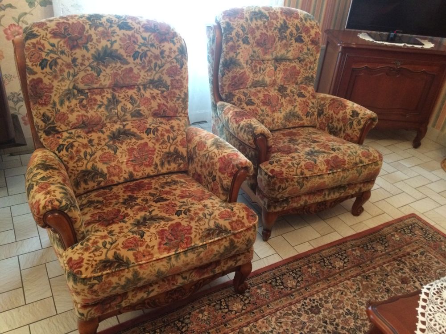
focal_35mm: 29
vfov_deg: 48.2
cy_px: 167
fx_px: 374
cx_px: 223
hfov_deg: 61.7
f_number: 2.2
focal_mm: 4.15
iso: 320
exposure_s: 1/20
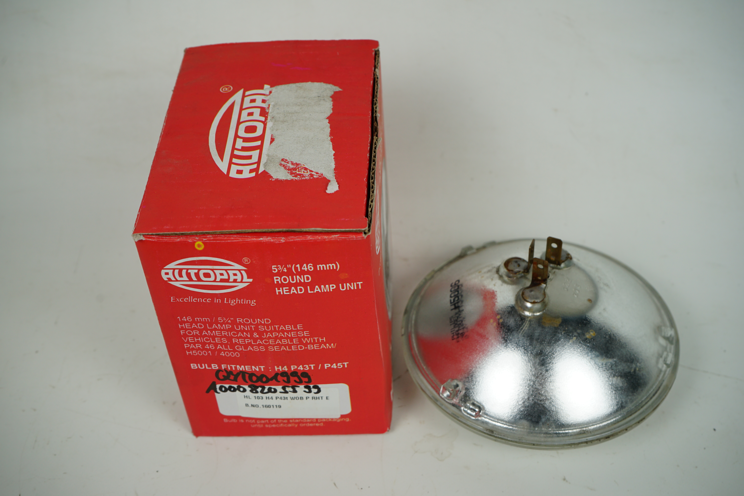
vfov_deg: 28.6
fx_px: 971
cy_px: 248
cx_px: 372
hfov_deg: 41.9
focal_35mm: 47
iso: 200
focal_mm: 47
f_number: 7.1
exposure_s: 1/200
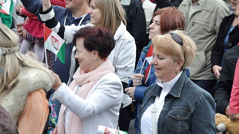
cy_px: 34
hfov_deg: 12.1
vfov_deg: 6.8
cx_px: 100
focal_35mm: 178
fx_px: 1126
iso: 1250
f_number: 6.3
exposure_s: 1/1000
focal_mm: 85
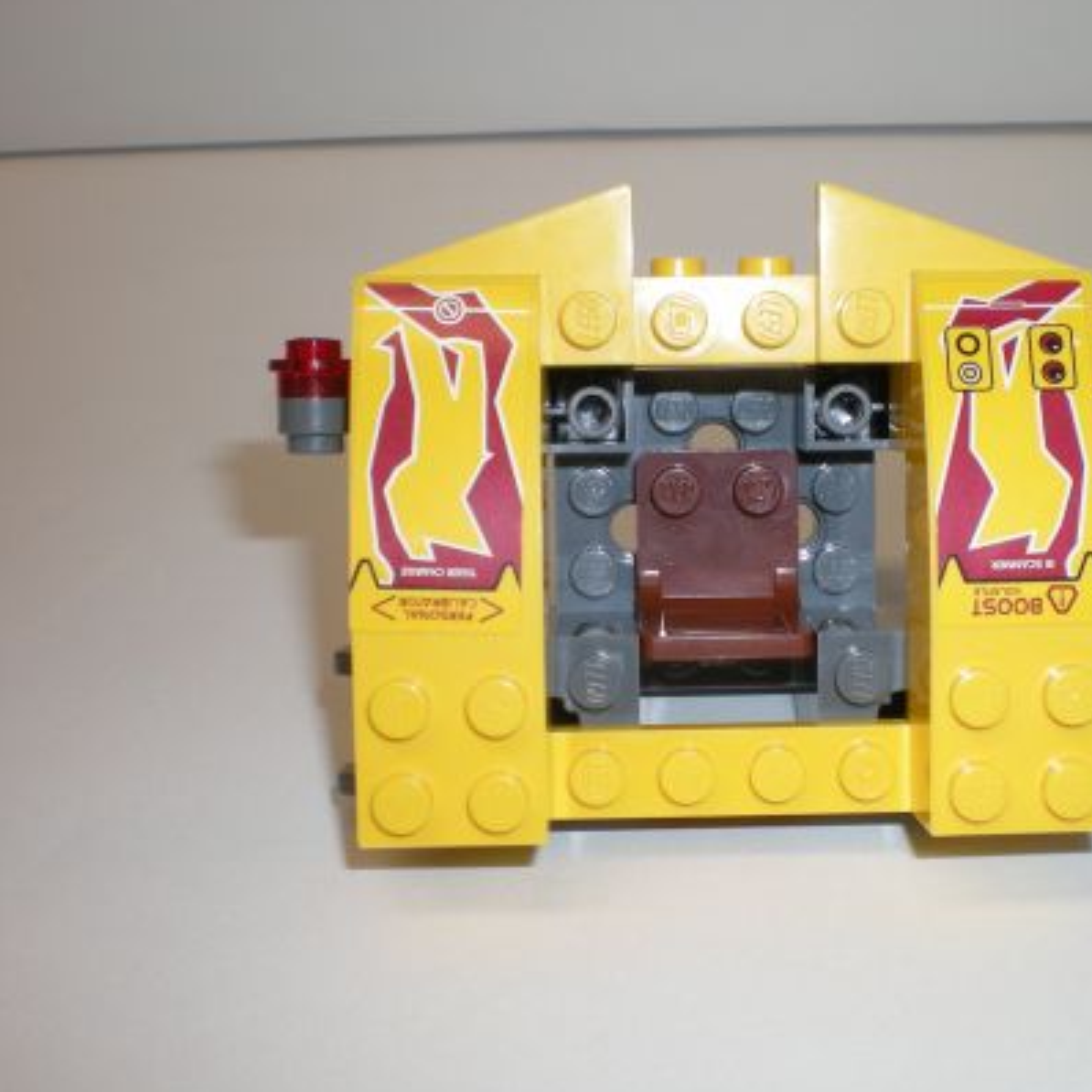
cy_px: 598
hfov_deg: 31.4
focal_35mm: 54
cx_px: 741
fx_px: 1927
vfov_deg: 31.6
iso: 64
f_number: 4.6
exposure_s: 1/30
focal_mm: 6.3
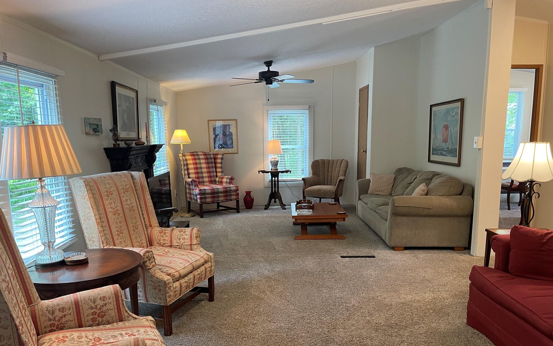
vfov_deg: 45.8
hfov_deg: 68.4
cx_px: 276
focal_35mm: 27
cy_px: 206
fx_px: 407
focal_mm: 5.1
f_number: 1.6
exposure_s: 1/60
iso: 160
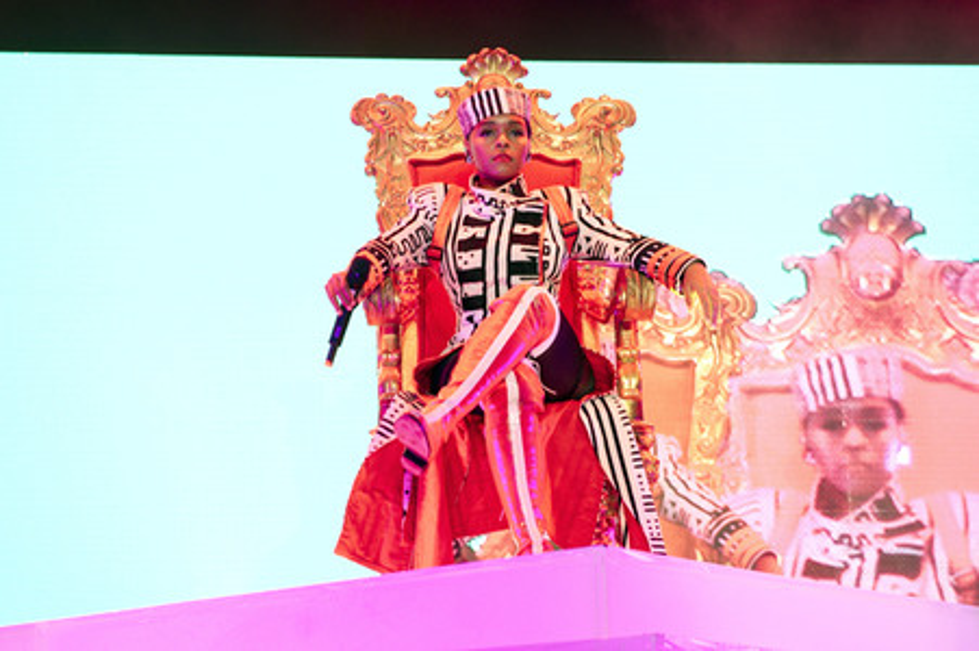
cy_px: 326
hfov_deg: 28.9
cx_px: 490
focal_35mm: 70
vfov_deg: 19.4
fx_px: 1902
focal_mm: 70
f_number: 4.5
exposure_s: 1/320
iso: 1600
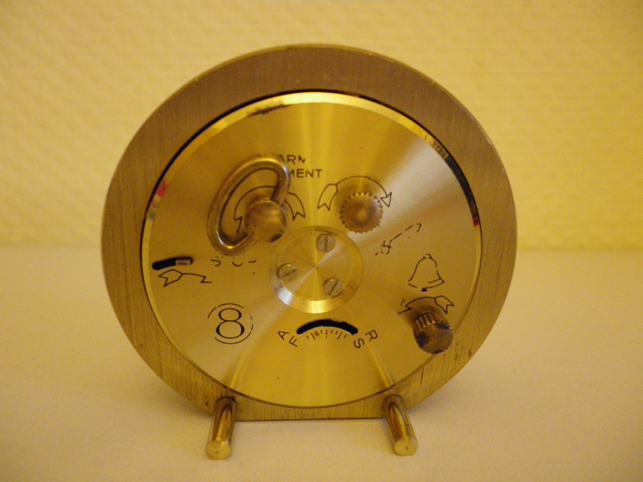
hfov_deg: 63.4
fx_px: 520
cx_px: 322
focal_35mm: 28
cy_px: 241
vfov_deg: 49.7
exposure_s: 1/60
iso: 640
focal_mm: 4.9
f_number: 2.6
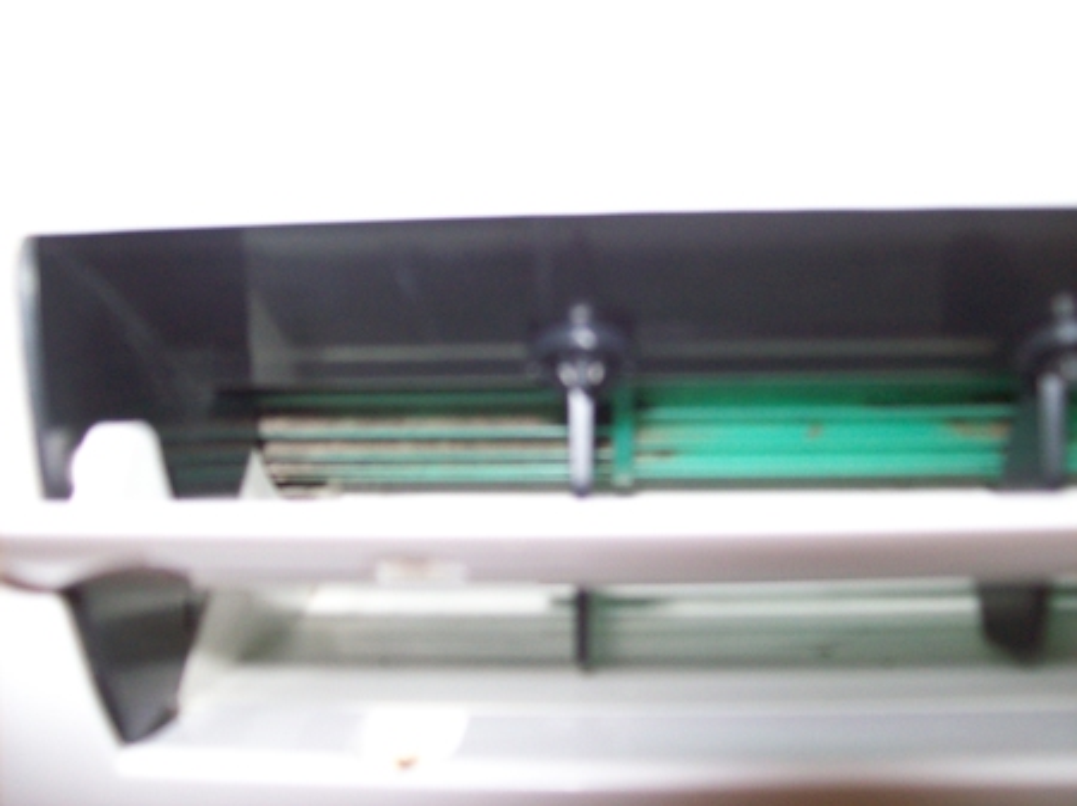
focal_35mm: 36
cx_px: 538
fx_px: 1119
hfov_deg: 51.4
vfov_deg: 39.6
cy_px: 403
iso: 200
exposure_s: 1/64
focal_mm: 6
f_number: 2.7
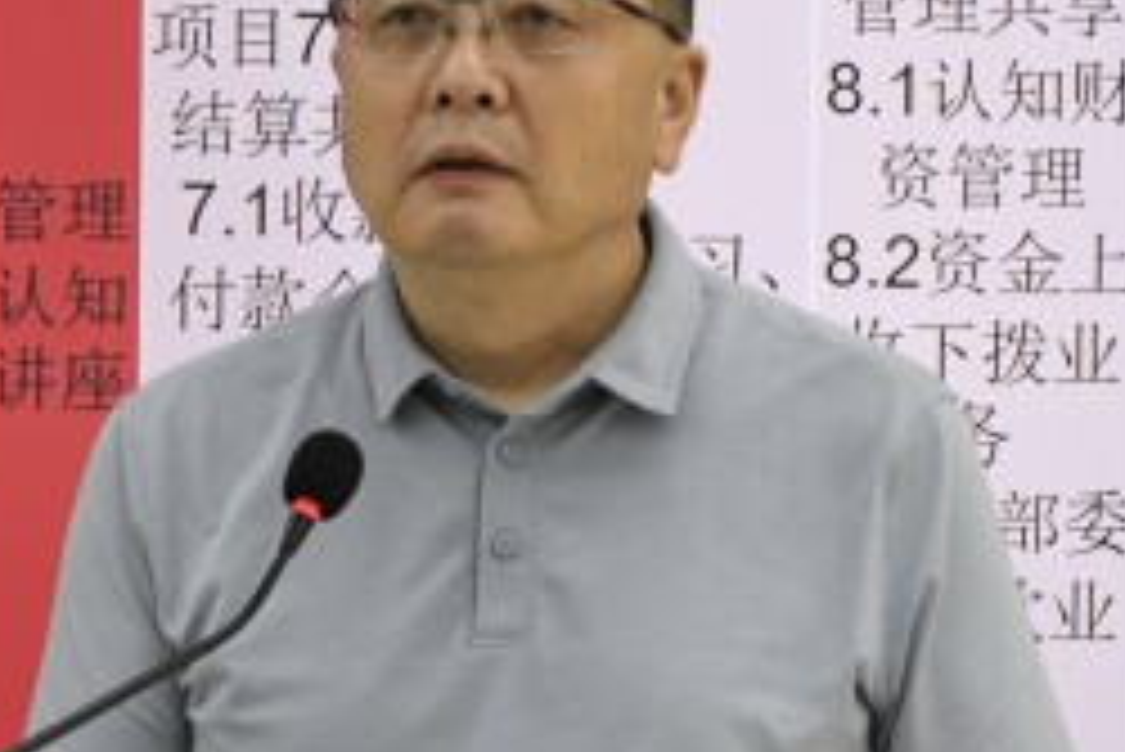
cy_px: 234
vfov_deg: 2.5
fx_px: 16884
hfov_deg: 3.8
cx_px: 562
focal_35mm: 540
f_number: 5.6
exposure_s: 1/500
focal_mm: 150
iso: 2800
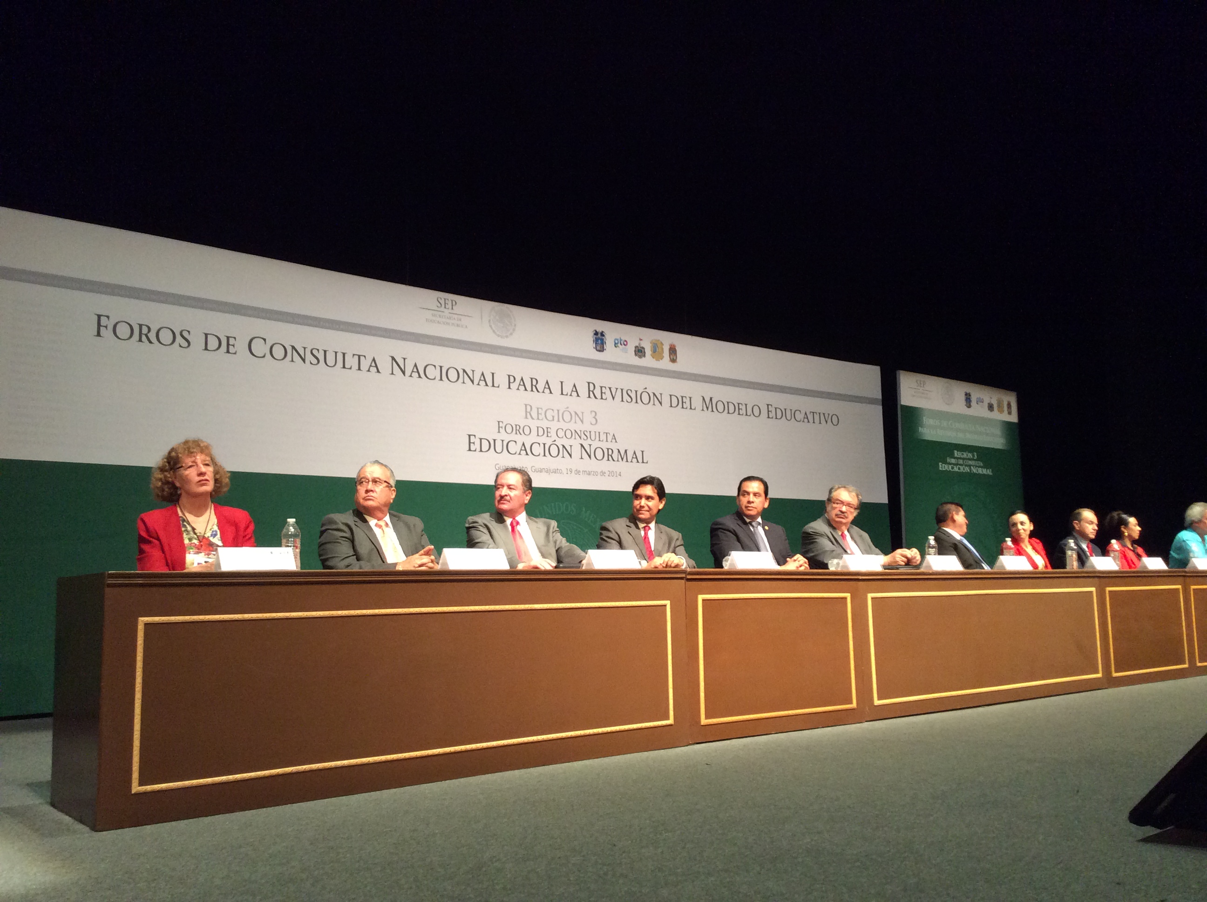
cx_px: 604
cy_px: 451
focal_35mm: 33
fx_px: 1149
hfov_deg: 55.4
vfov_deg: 42.8
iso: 160
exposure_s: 1/24
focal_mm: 3.3
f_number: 2.4
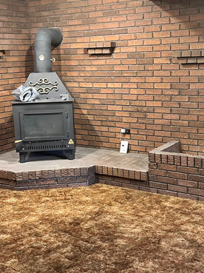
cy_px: 134
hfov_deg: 29.1
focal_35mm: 50
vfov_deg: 38.2
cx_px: 104
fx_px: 394
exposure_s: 1/40
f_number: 1.78
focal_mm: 6.86
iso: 1000
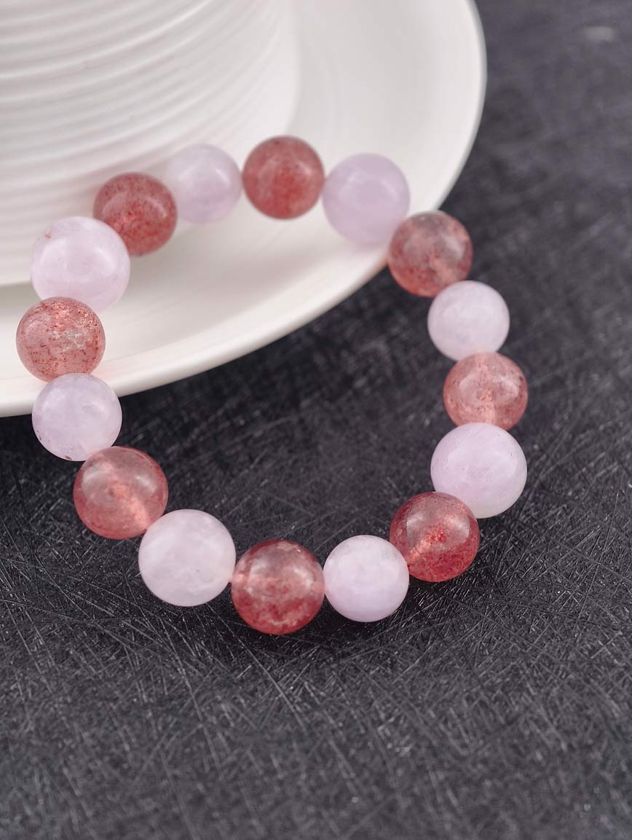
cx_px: 316
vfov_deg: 23.0
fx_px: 2064
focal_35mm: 85
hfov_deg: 17.4
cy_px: 420
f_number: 2.67
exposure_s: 1/160
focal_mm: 22.48
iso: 125
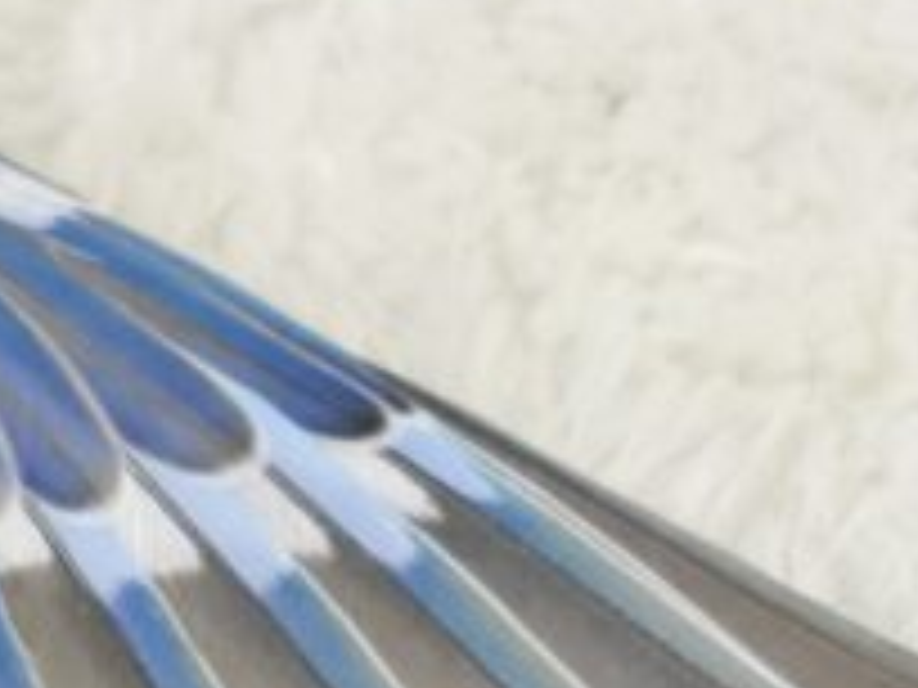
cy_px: 872
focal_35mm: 163
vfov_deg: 9.0
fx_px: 4323
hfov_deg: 11.8
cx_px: -234
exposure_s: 1/50
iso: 50
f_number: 1.6
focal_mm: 5.96
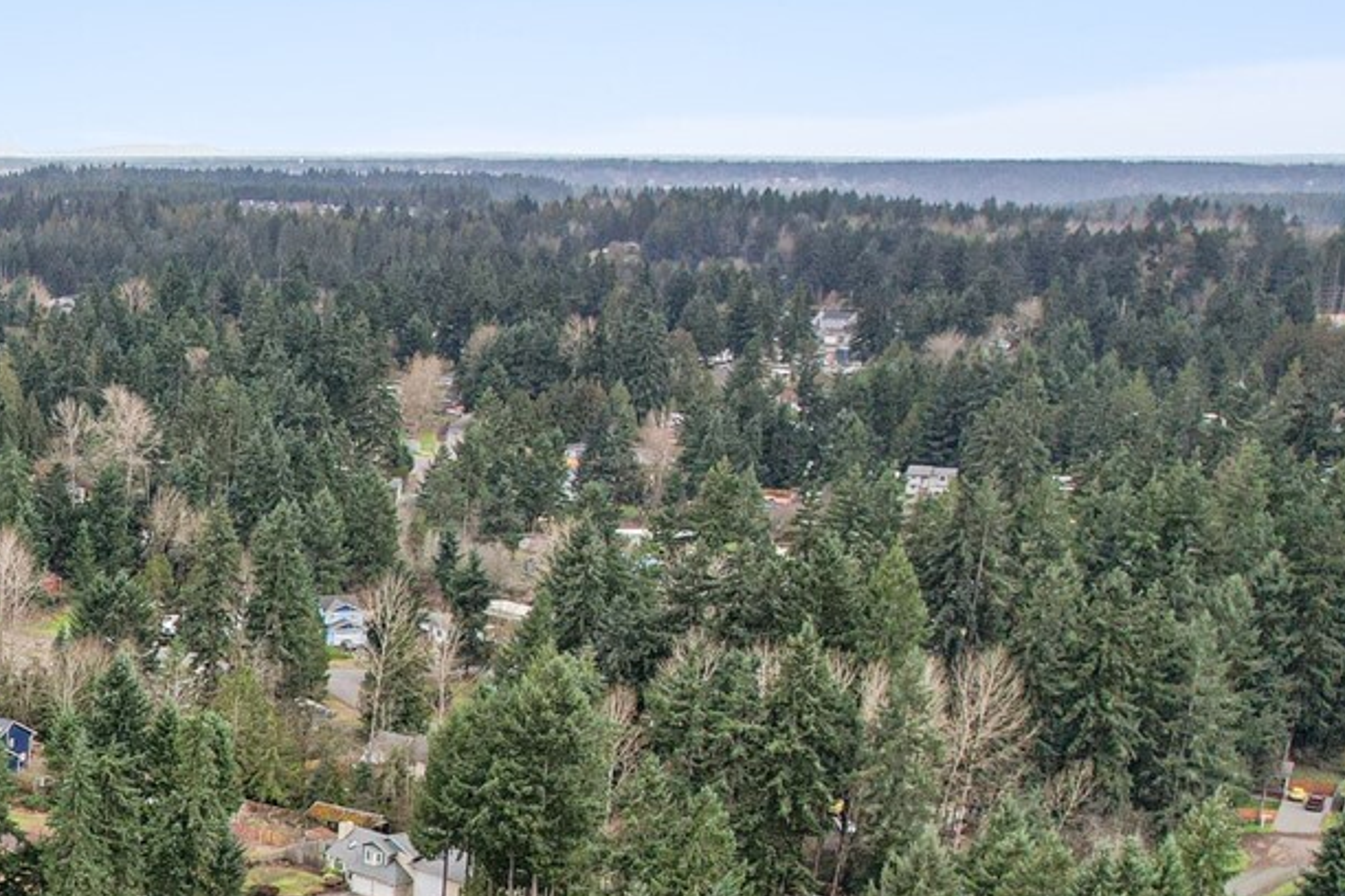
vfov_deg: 21.5
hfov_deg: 28.2
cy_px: 880
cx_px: -311
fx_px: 2279
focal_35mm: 61
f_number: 2.8
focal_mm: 8.4
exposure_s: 1/500
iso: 100
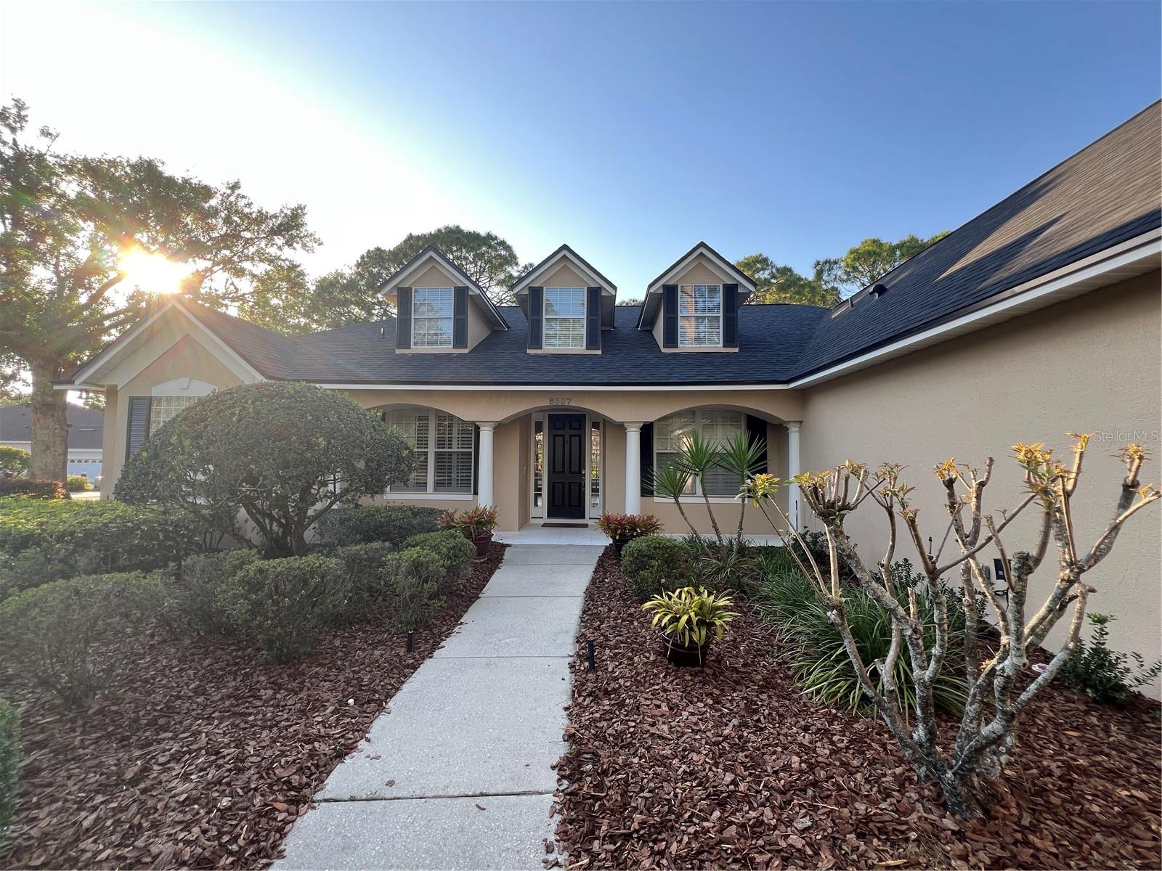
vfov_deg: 89.9
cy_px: 436
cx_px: 581
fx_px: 436
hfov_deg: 106.2
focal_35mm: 13
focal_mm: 1.57
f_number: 1.8
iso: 32
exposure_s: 1/125
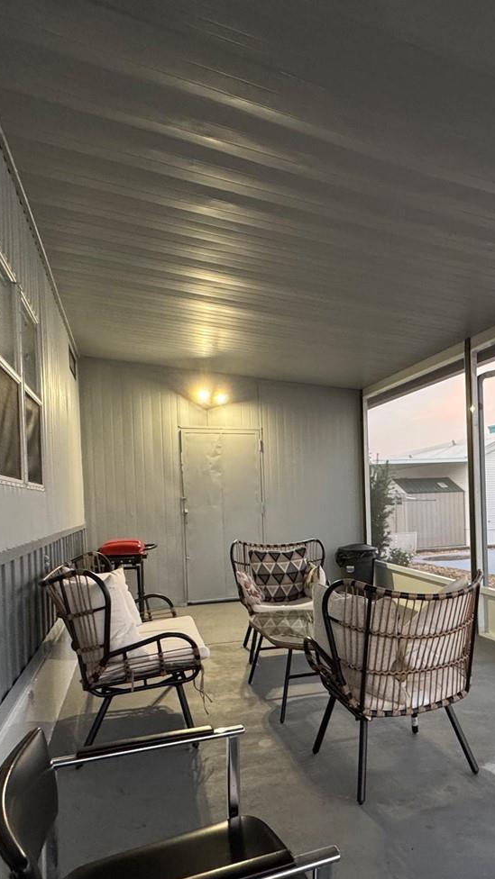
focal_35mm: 25
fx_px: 583
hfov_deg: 44.3
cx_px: 377
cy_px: 519
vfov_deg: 73.4
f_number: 2.2
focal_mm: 2.22
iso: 320
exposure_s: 1/60
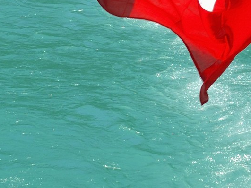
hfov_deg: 10.8
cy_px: -327
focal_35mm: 183
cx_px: 58
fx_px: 1327
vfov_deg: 7.4
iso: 100
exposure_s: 1/200
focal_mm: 28
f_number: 5.6
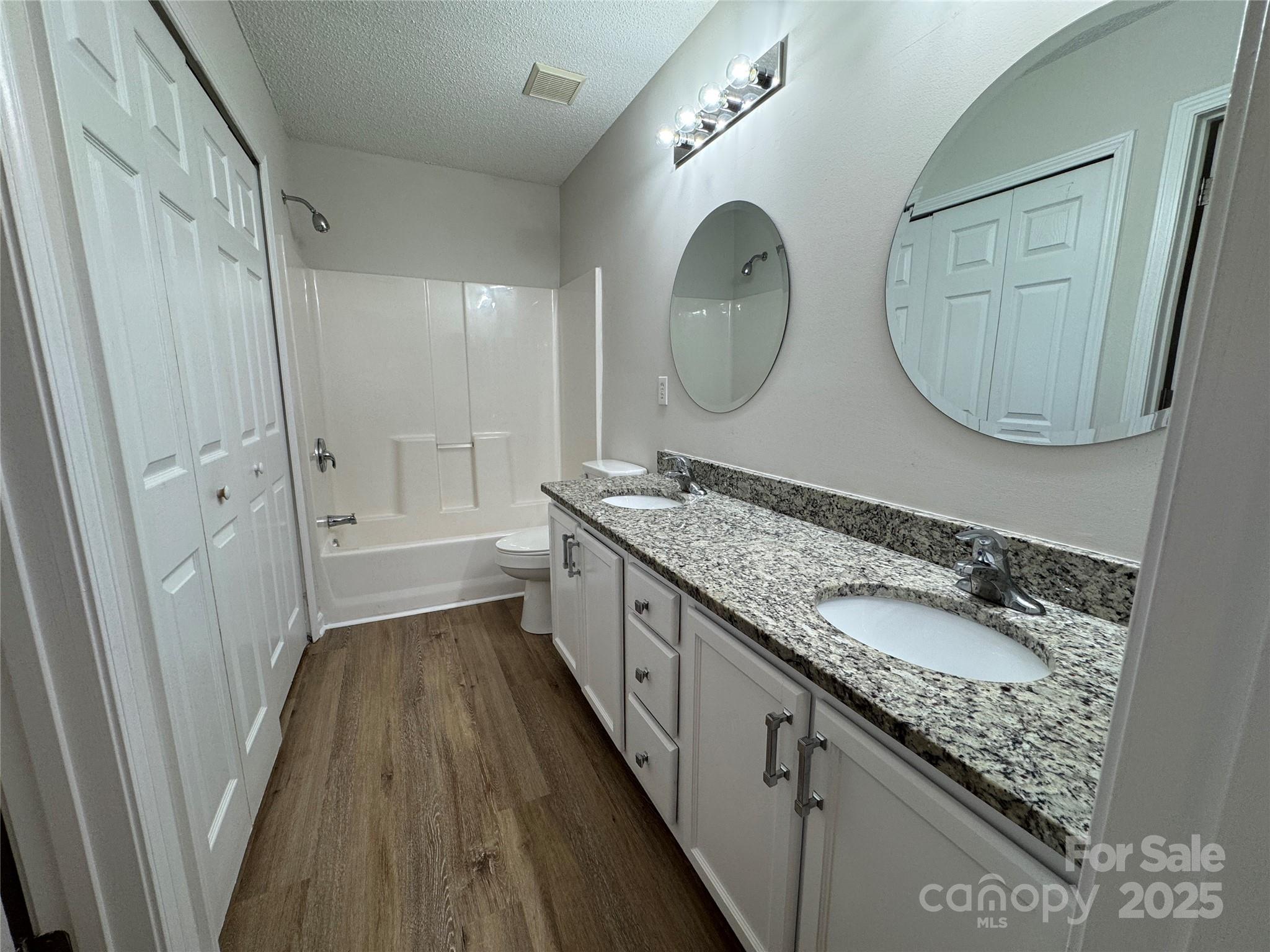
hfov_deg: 102.1
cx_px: 635
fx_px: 514
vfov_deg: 85.7
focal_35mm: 14
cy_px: 476
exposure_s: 1/120
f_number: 2.2
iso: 125
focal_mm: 2.22
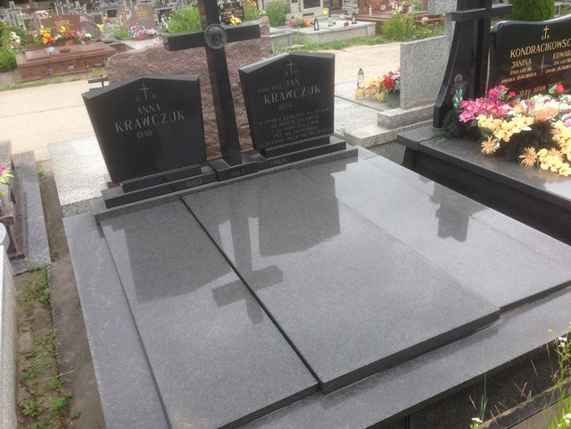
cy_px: 214
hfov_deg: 55.4
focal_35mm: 33
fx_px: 544
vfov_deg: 42.9
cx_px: 286
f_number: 2.4
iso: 50
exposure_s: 1/294
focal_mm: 4.12
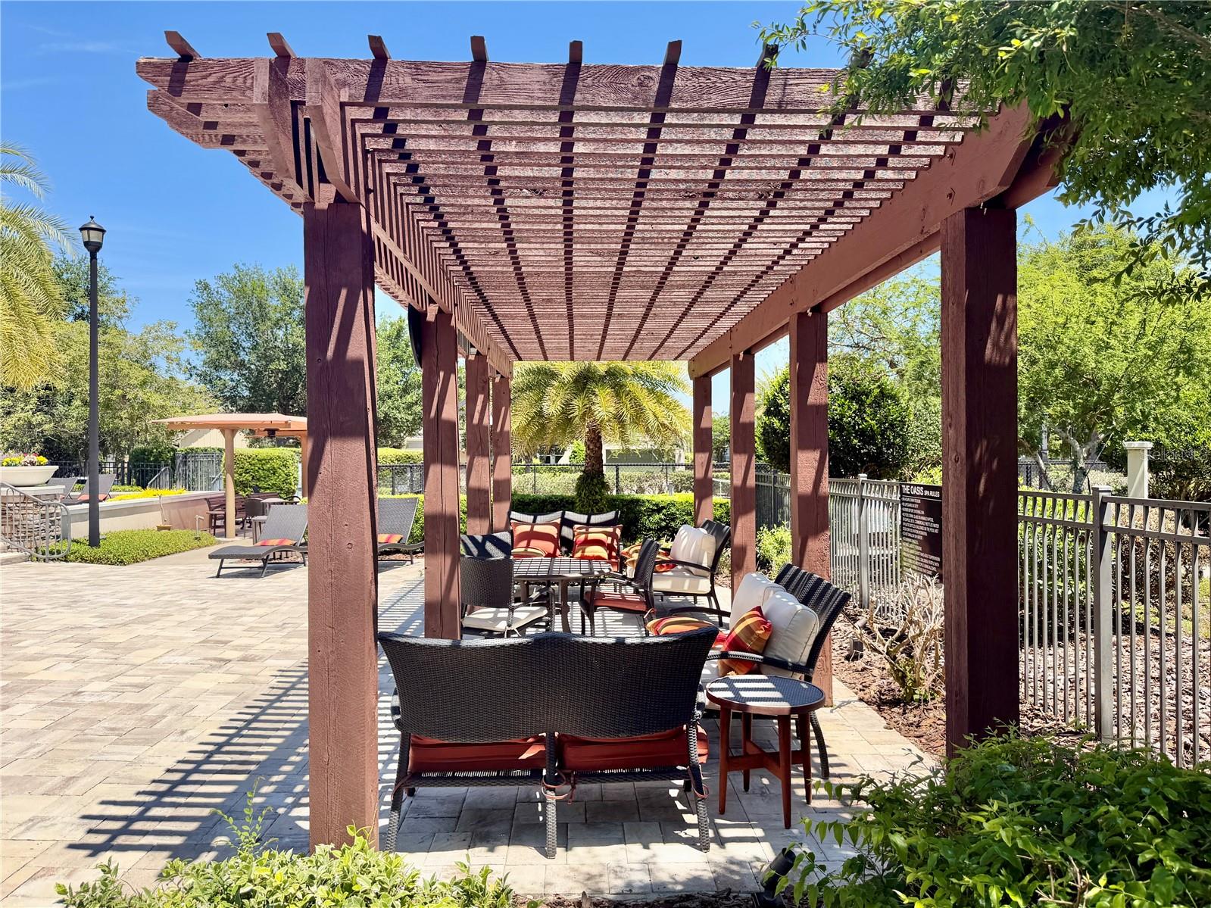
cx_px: 606
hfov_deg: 71.6
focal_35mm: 24
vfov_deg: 56.8
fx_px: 840
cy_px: 454
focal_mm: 6.76
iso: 80
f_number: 1.78
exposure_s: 1/2801
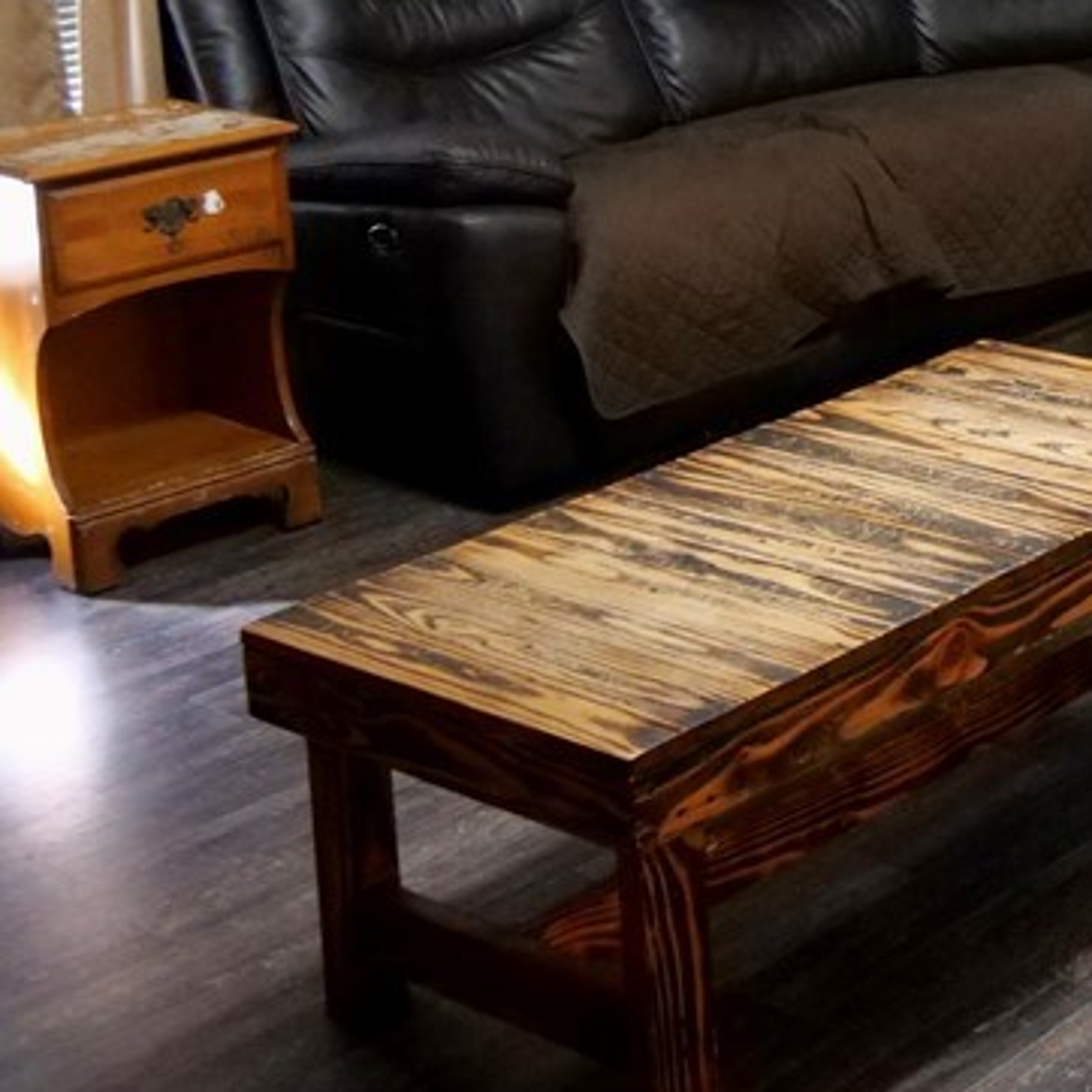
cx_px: 1496
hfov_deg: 21.7
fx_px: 2498
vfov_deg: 23.8
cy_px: 63
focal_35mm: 70
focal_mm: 14
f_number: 3.5
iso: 3200
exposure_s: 1/30
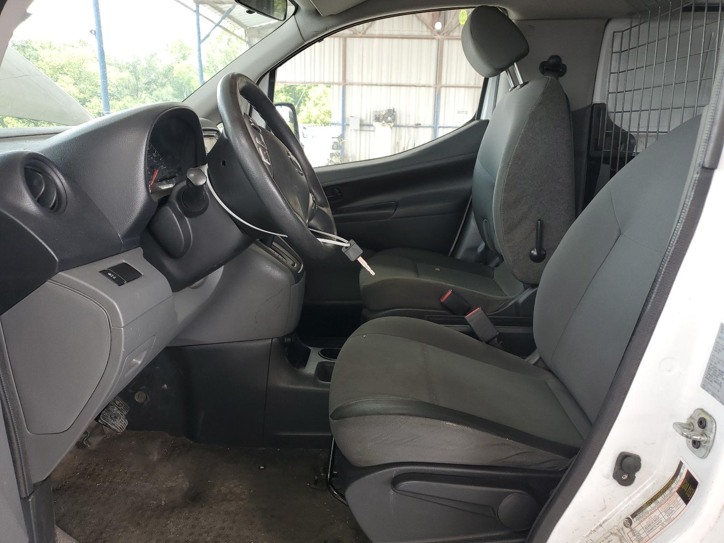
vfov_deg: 53.1
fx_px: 544
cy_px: 272
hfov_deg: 67.3
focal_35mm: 26
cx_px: 362
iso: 50
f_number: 1.5
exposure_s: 1/147
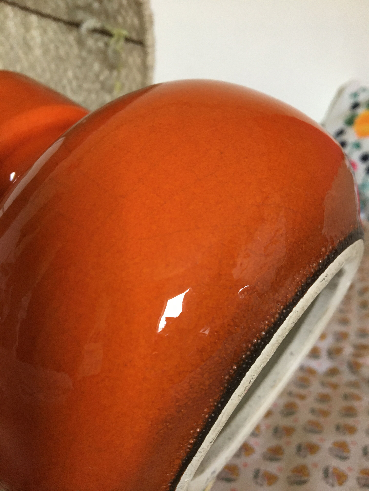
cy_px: 246
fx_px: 412
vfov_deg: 61.7
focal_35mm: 29
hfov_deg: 48.2
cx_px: 184
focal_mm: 4.15
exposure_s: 1/33
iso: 160
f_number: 2.2
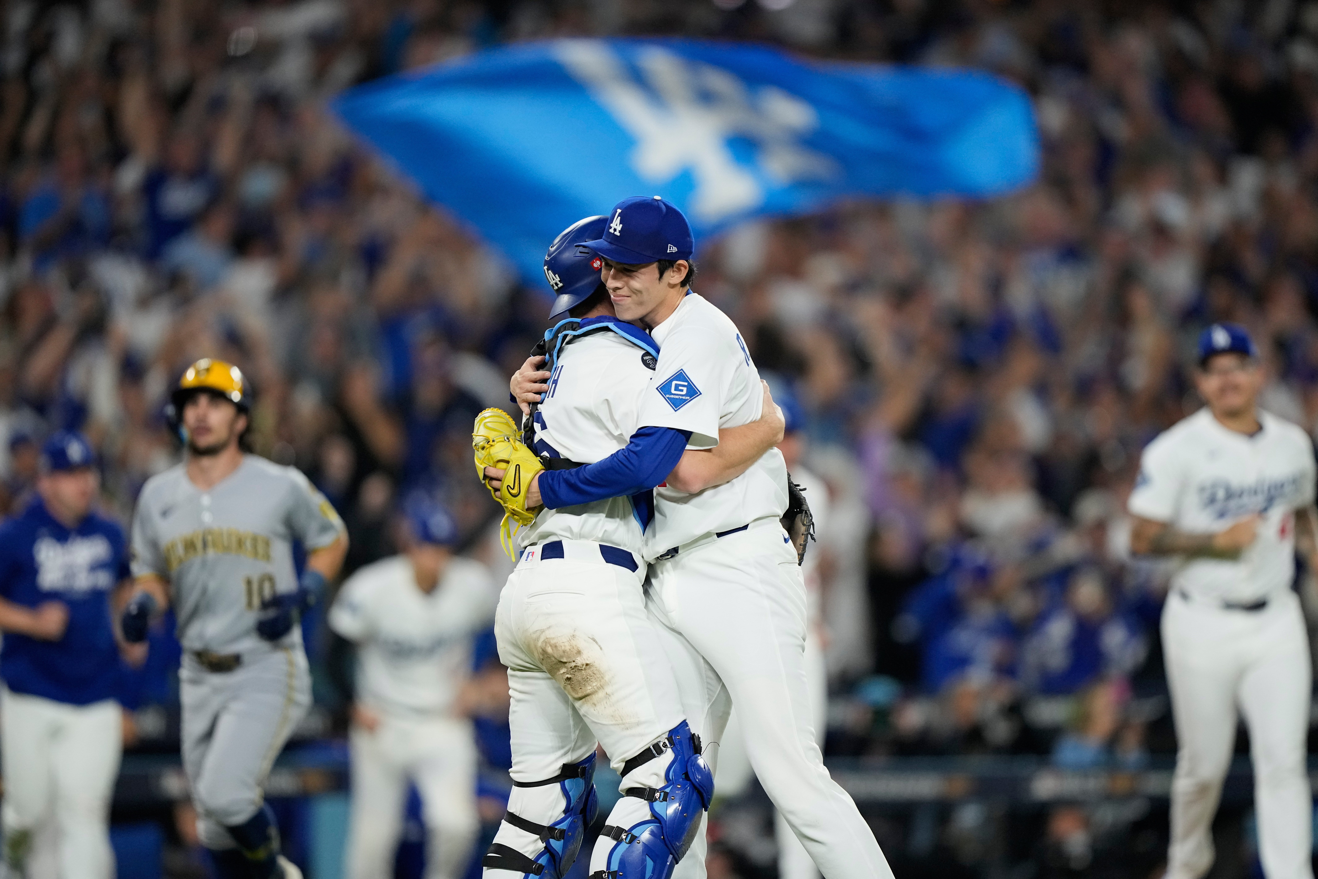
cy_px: 440
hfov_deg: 5.2
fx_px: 14644
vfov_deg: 3.4
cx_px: 659
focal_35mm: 400
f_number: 2.8
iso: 4000
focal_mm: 400
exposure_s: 1/3200
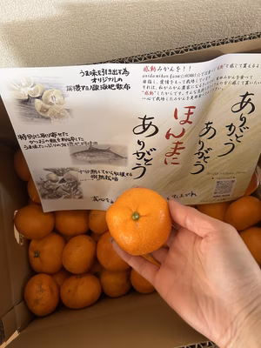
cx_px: 130
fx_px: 261
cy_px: 174
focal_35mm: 26
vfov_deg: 67.3
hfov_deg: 53.1
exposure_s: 1/60
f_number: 1.5
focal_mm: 5.7
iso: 400
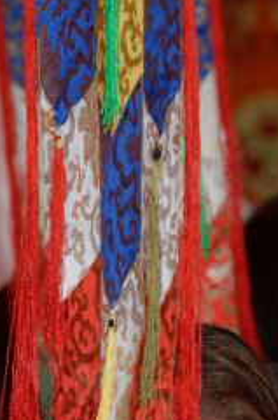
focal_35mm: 525
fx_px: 6107
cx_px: 184
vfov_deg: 3.9
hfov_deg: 2.6
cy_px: 424
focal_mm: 140
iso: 2000
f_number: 5.6
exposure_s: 1/200
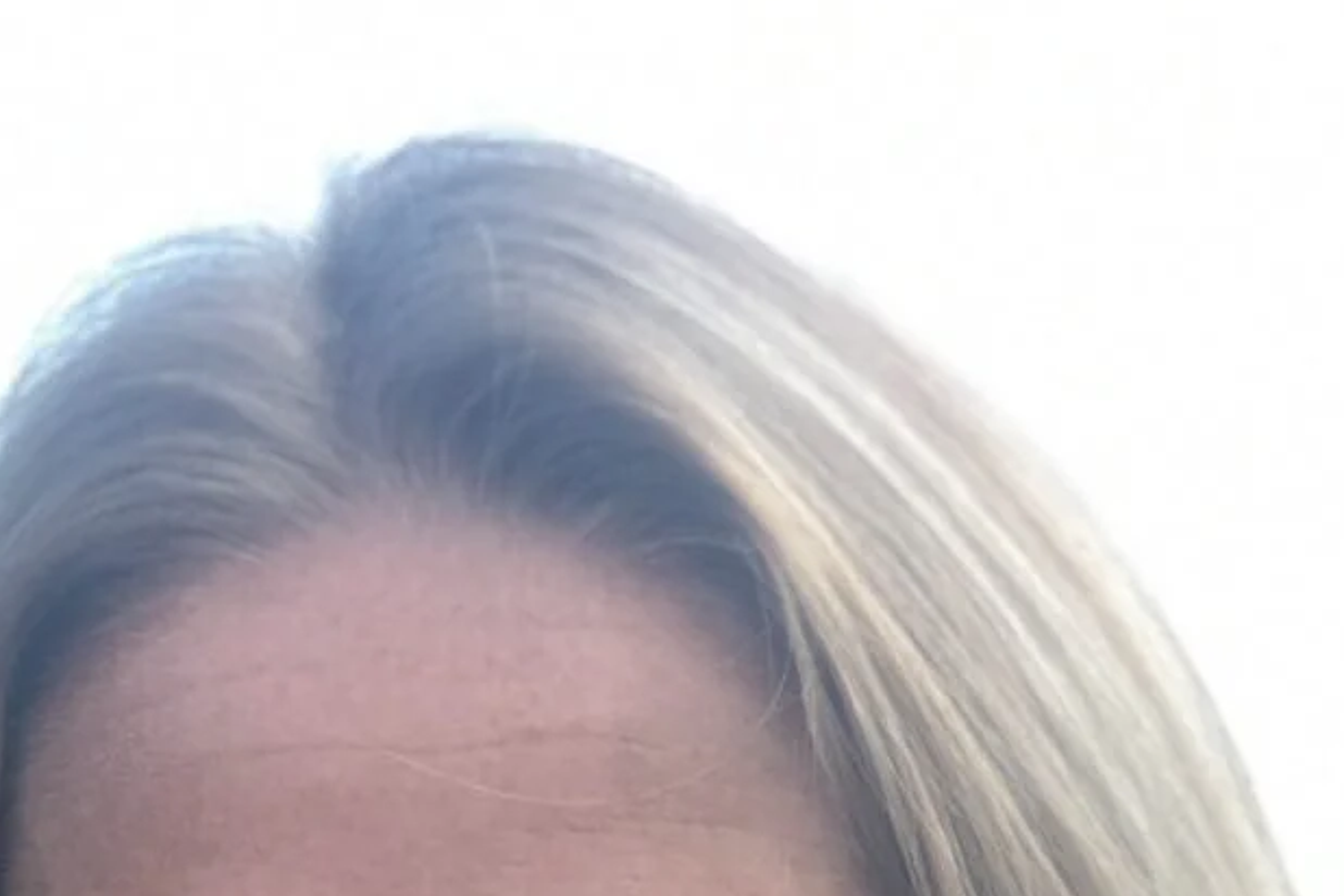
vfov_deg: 8.1
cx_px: -365
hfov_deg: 11.9
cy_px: 1061
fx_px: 6272
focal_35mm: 168
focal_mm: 6
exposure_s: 1/120
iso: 25
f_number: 2.4
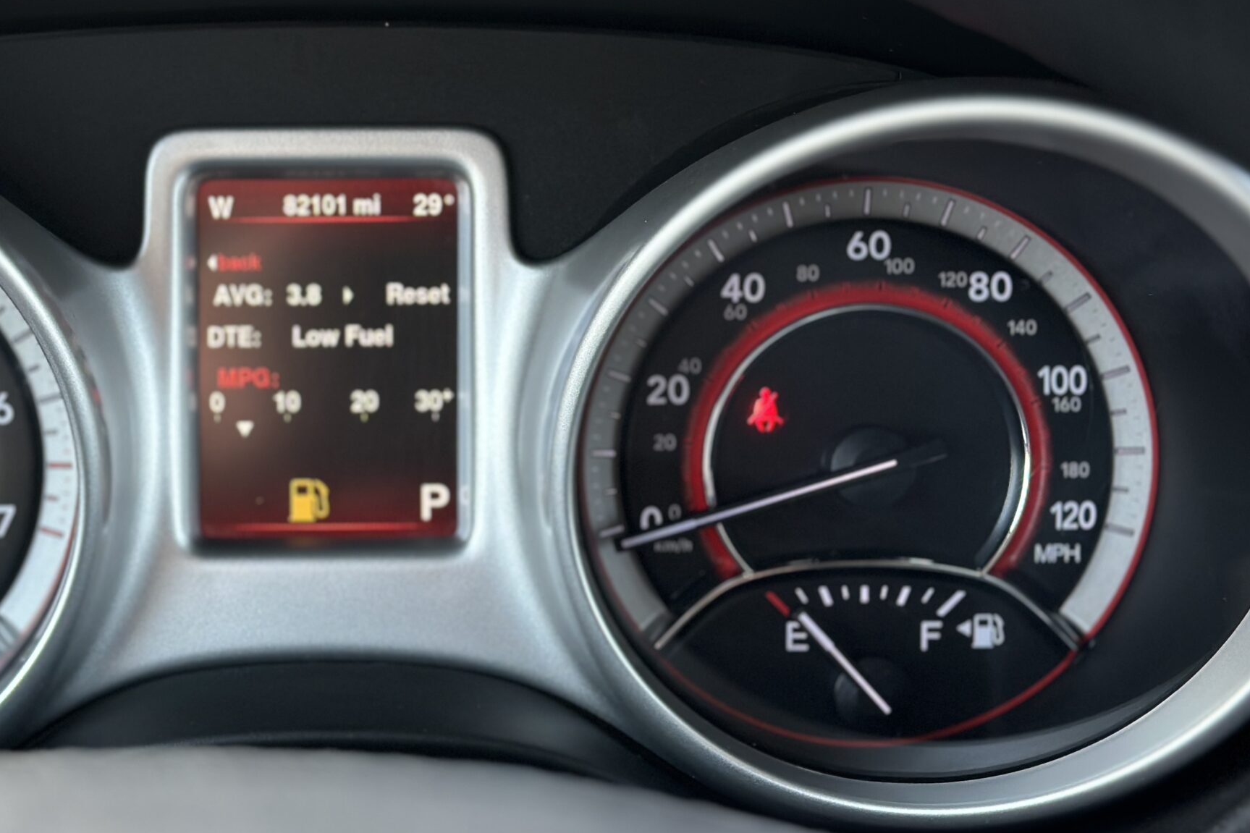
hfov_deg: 27.0
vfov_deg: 18.4
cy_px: 470
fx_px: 2569
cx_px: 336
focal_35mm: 74
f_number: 1.78
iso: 100
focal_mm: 6.86
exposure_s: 1/170
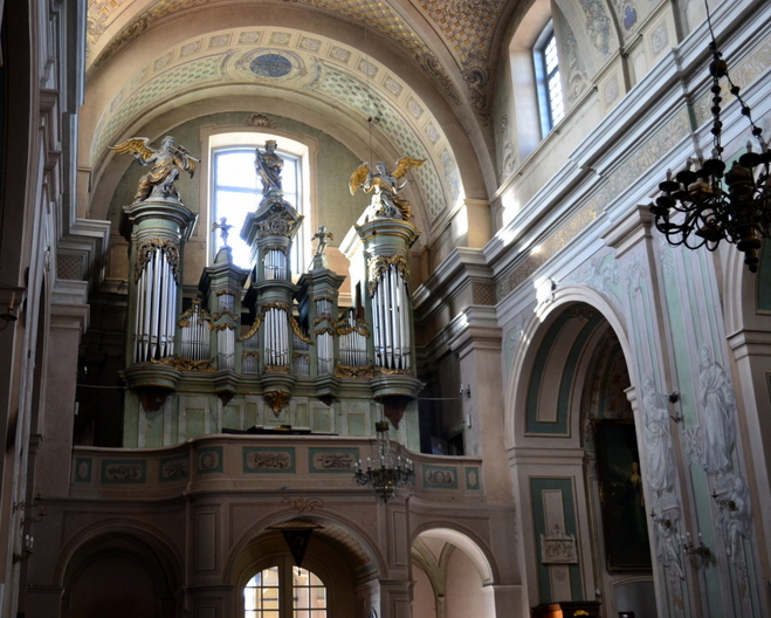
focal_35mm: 41
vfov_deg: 36.5
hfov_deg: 44.6
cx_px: 325
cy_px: 308
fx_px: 936
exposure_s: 1/50
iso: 800
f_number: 4
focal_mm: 24
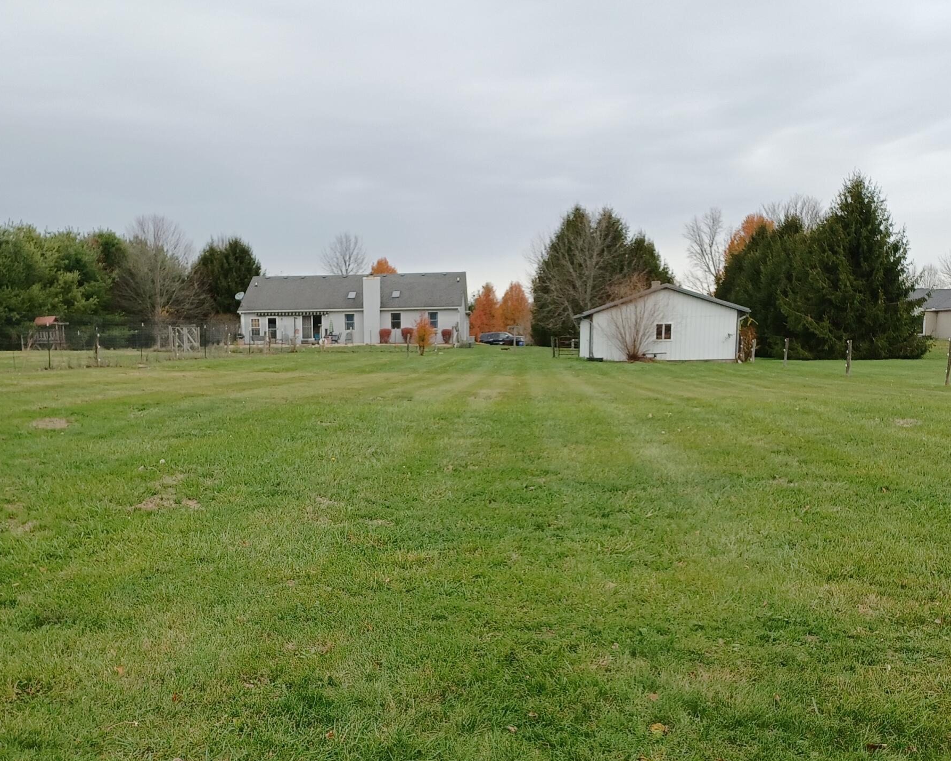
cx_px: 361
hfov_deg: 44.5
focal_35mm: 41
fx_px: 1154
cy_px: 547
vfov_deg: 35.8
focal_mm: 4.6
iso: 40
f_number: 1.8
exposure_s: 1/120
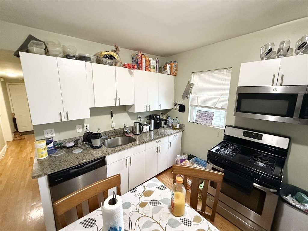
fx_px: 125
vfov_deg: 85.7
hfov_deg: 102.1
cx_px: 154
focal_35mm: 14
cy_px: 116
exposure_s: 1/60
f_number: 2.2
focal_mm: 2.22
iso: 640
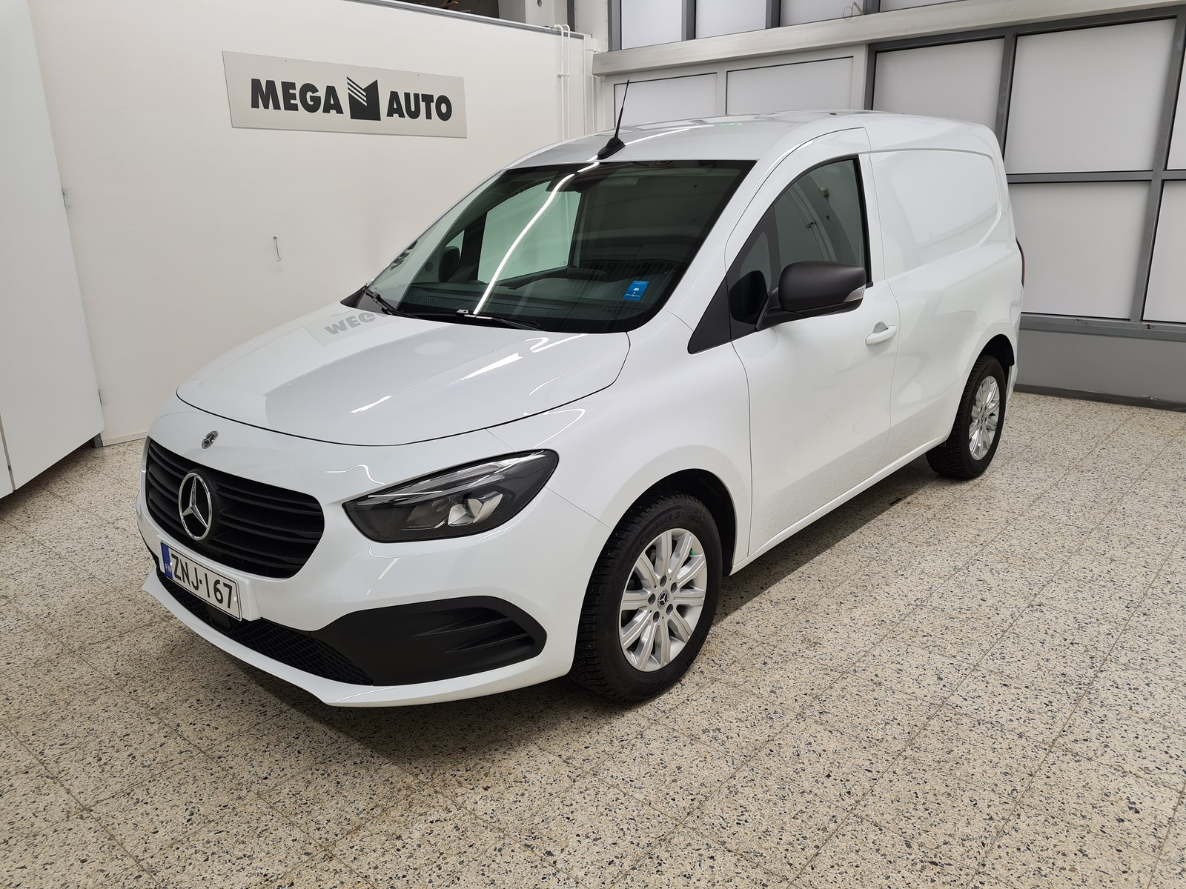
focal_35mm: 26
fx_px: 891
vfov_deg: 53.1
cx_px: 593
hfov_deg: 67.3
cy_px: 444
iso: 50
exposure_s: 1/100
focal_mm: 5.4
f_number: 1.8
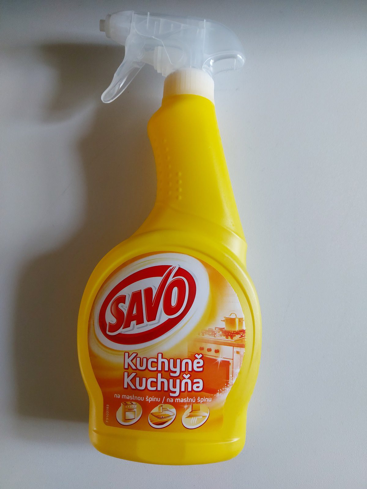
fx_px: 339
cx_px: 184
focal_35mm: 24
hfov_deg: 56.8
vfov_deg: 71.6
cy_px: 244
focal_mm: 5.23
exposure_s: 1/50
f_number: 1.8
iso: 160
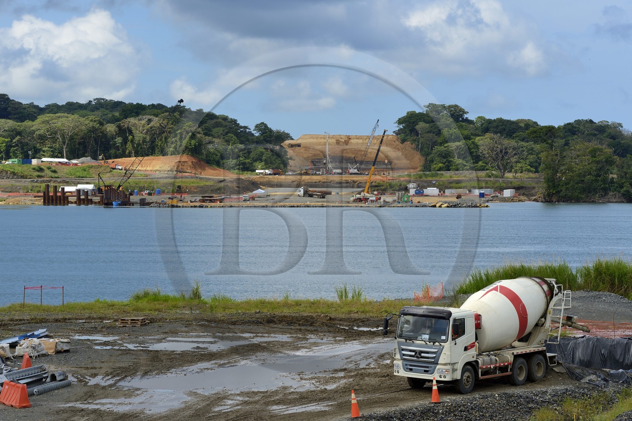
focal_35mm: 100
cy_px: 210
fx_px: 1755
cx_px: 316
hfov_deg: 20.4
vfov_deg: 13.7
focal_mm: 100
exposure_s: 1/320
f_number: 11
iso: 200
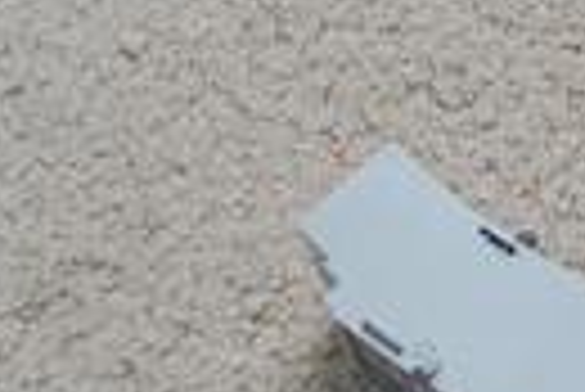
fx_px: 2928
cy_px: -167
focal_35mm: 180
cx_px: 1035
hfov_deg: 10.7
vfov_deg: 7.5
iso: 400
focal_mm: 26
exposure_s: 1/30
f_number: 7.1
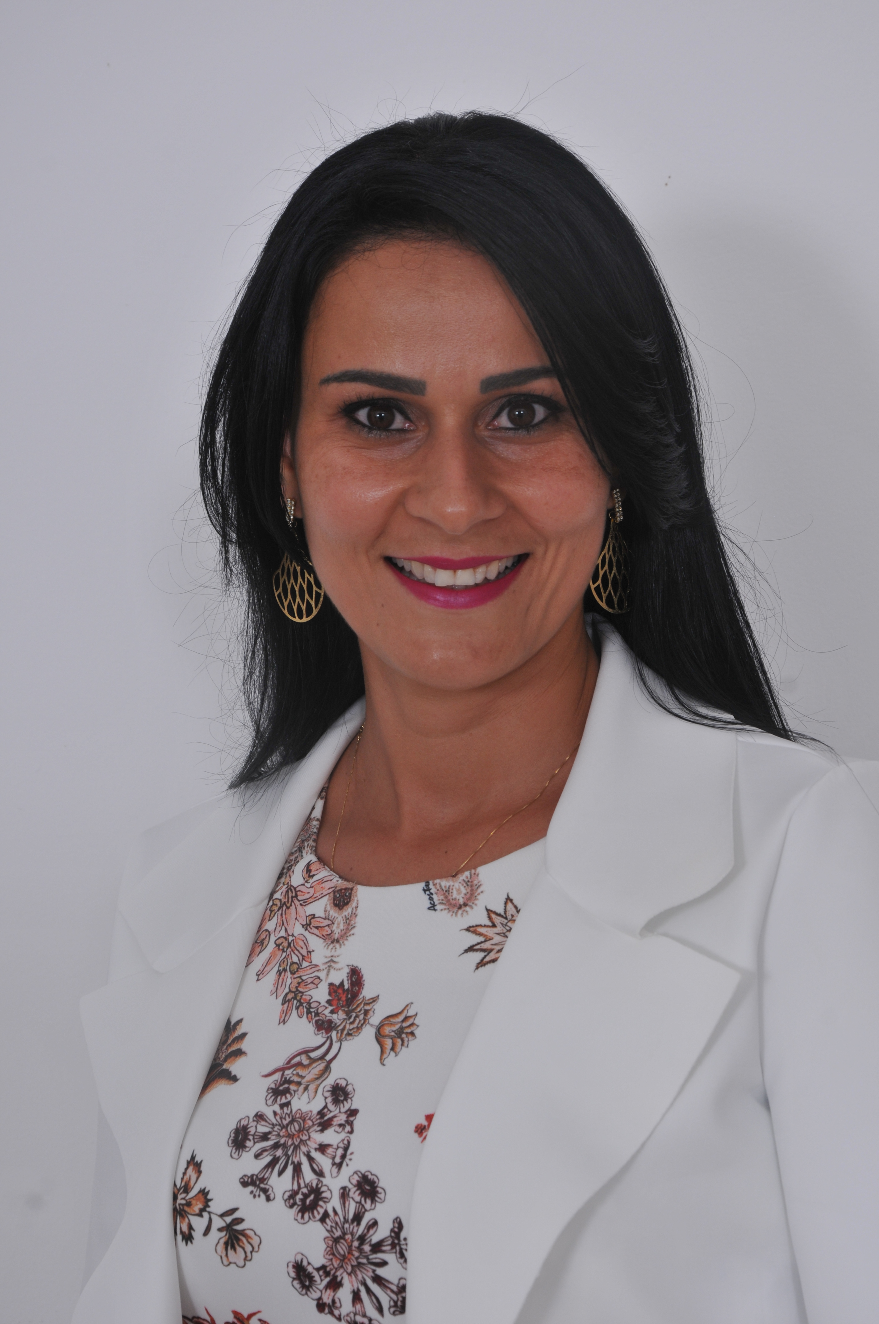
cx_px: 440
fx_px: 2478
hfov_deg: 20.1
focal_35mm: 68
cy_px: 662
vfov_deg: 29.9
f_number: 5.6
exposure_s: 1/125
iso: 200
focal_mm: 45
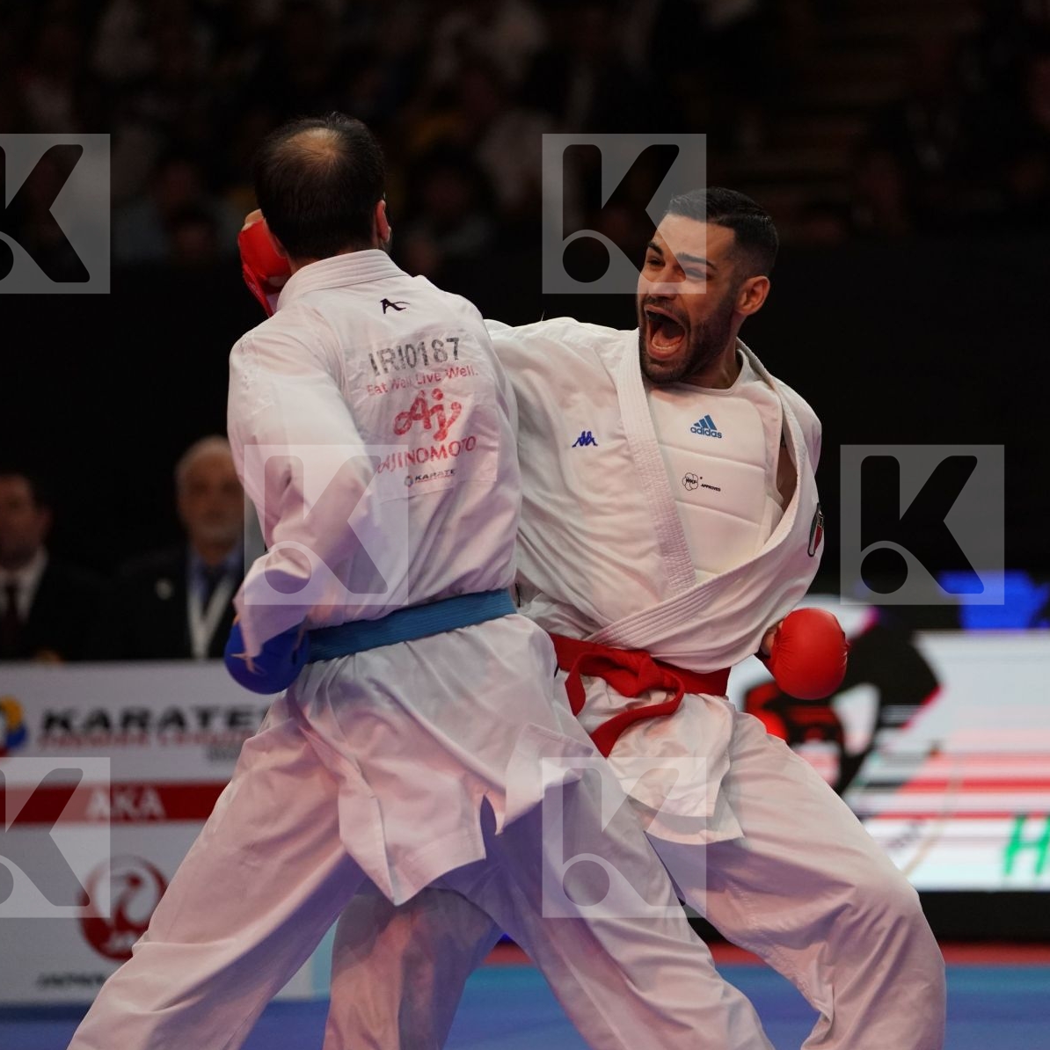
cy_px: 525
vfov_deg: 8.0
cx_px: 624
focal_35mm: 219
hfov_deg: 8.0
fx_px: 7516
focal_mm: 171
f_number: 2.8
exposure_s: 1/1000
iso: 4000
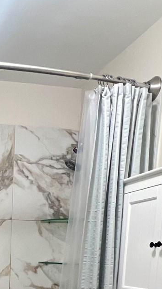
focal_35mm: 46
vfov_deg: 37.5
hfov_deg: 23.6
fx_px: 351
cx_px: -36
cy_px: 316
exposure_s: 1/60
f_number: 1.8
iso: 200
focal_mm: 1.57
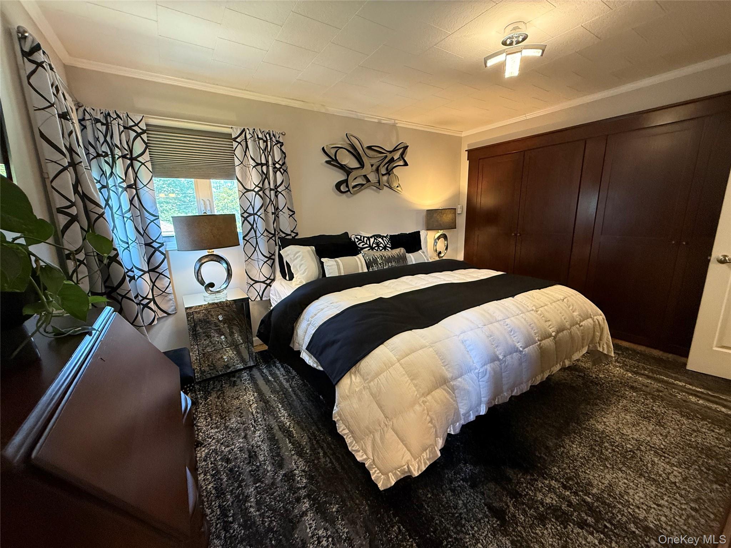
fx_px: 296
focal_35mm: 14
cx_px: 366
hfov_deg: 102.1
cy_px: 274
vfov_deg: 85.7
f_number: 2.2
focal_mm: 2.22
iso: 400
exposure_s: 1/60
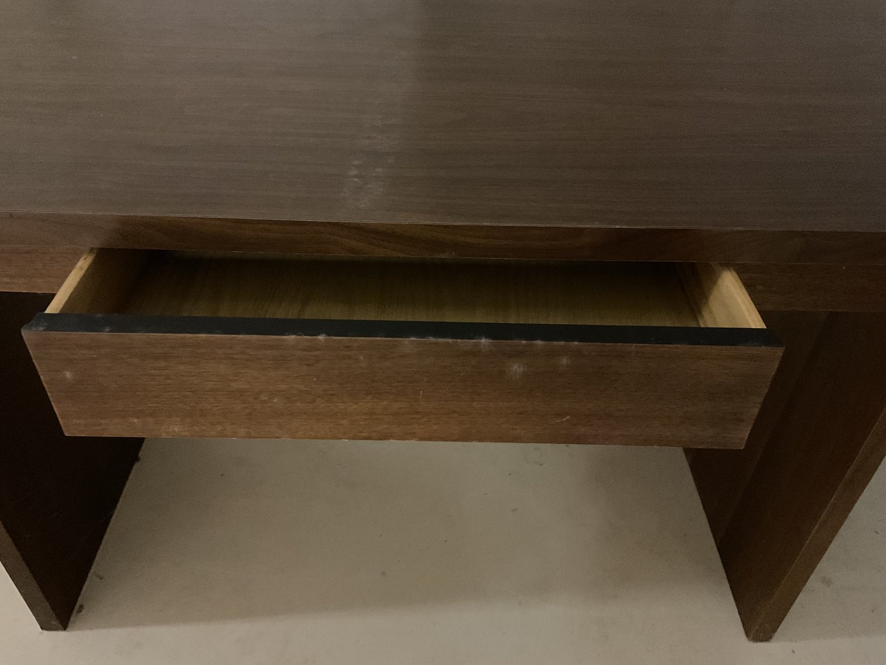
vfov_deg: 48.2
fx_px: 742
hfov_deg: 61.7
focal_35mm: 29
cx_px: 443
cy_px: 332
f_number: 1.8
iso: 640
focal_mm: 3
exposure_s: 1/15
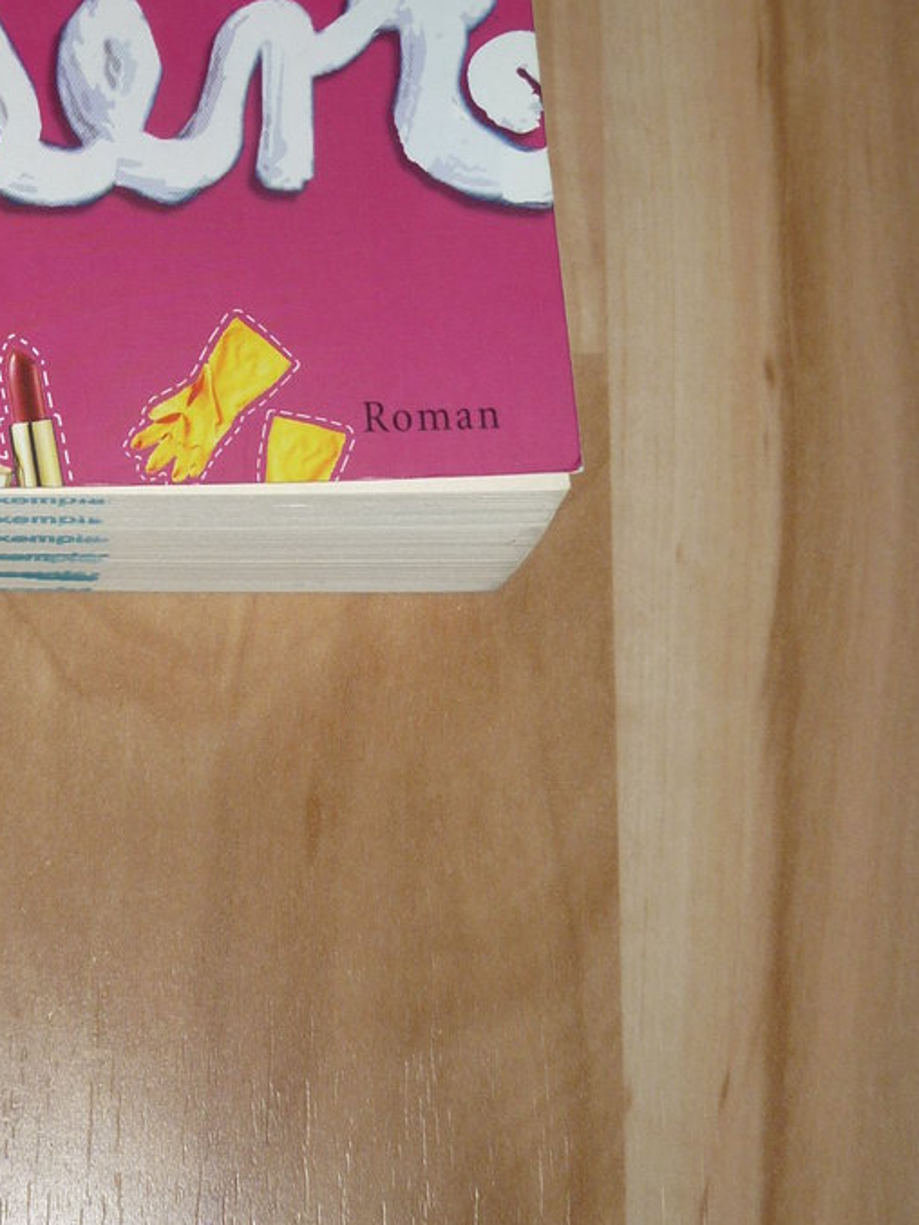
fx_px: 2300
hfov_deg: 21.8
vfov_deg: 28.7
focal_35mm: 65
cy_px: 133
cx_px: 16
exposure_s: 1/30
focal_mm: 5.5
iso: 100
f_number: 2.8
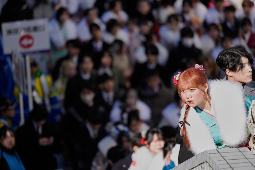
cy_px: 85
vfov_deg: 6.9
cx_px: 128
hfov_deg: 10.3
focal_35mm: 200
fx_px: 1417
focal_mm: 200
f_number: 2.8
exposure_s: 1/3200
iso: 200
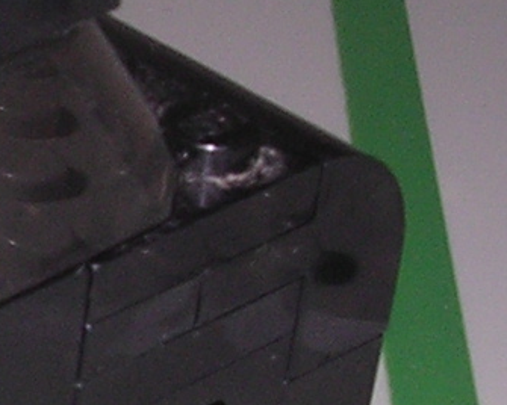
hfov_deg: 8.1
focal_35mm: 227
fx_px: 3406
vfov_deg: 6.8
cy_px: 431
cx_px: -507
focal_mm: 5.8
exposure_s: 1/60.1
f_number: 5.6
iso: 100
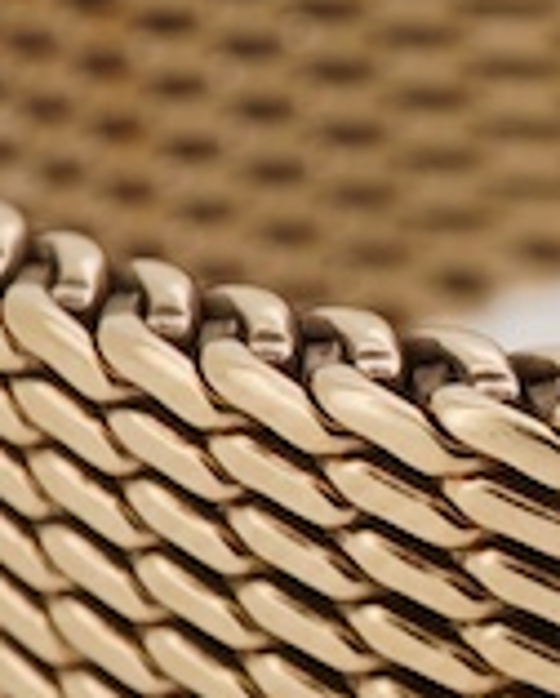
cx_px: 2249
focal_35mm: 423
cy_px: 231
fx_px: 8746
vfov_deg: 4.6
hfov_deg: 3.5
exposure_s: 1/160
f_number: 22
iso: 160
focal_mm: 30
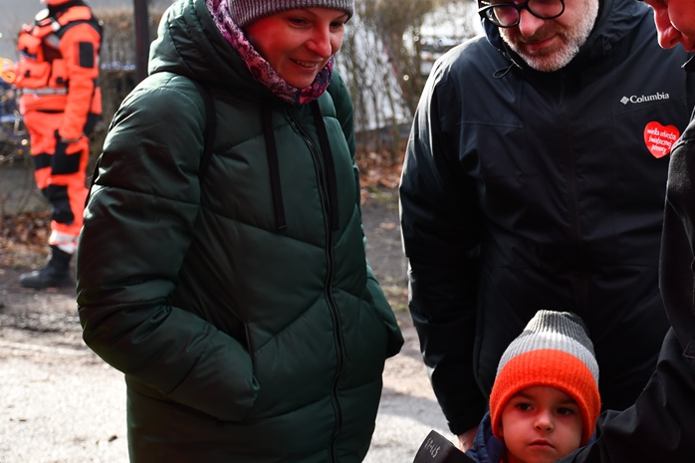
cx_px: 528
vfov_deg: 13.9
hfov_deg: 20.6
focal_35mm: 98
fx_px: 1891
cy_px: 188
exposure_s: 1/250
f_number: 4.5
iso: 400
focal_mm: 38
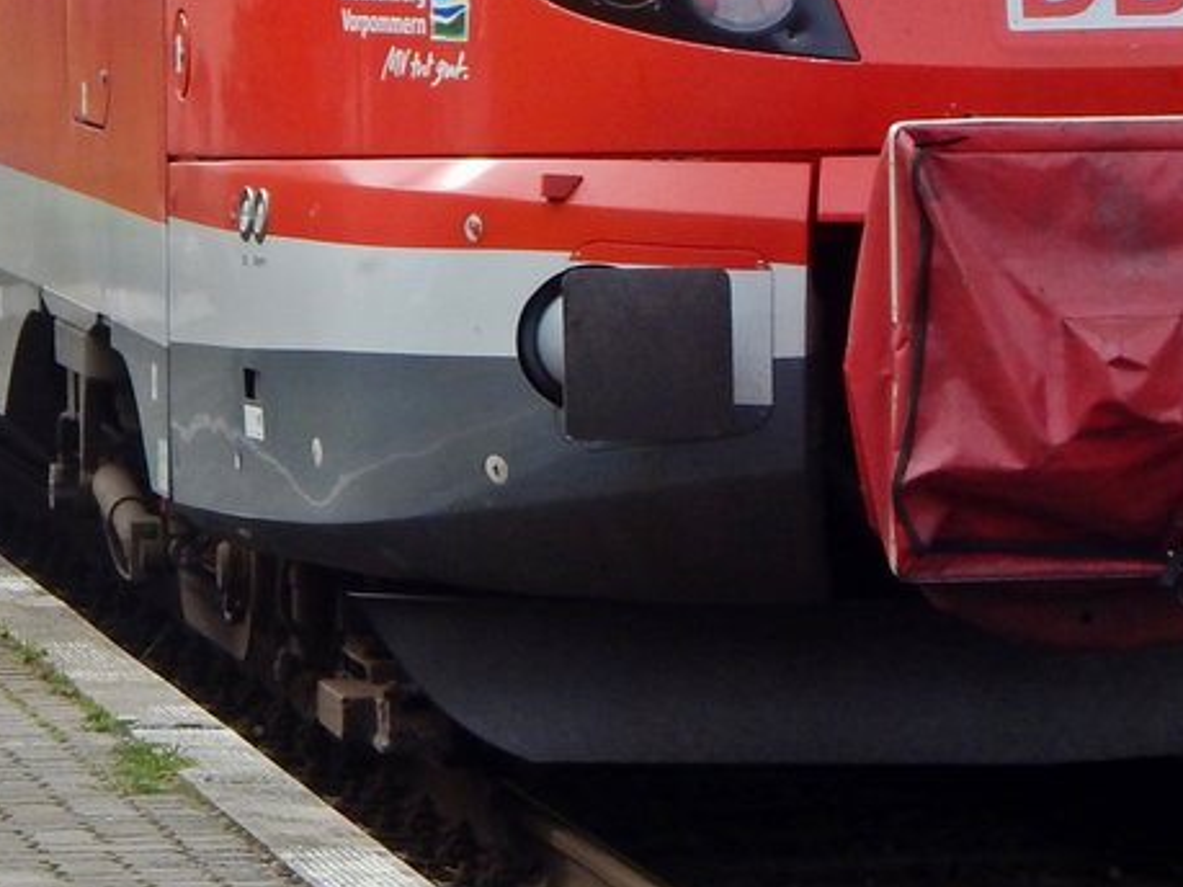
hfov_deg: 8.9
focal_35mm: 222
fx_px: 7585
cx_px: 693
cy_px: -202
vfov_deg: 6.6
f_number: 4.3
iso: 125
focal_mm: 15.3
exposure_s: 1/400
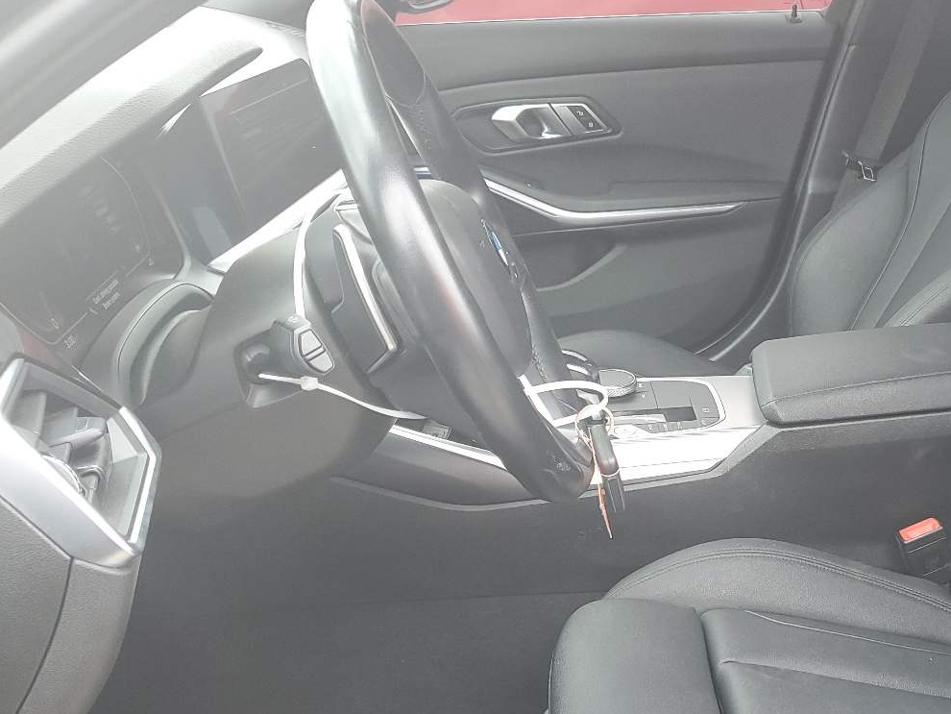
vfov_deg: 34.0
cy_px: 480
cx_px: 739
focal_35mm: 42
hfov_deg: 43.0
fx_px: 1154
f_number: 1.5
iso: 66
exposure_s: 1/120
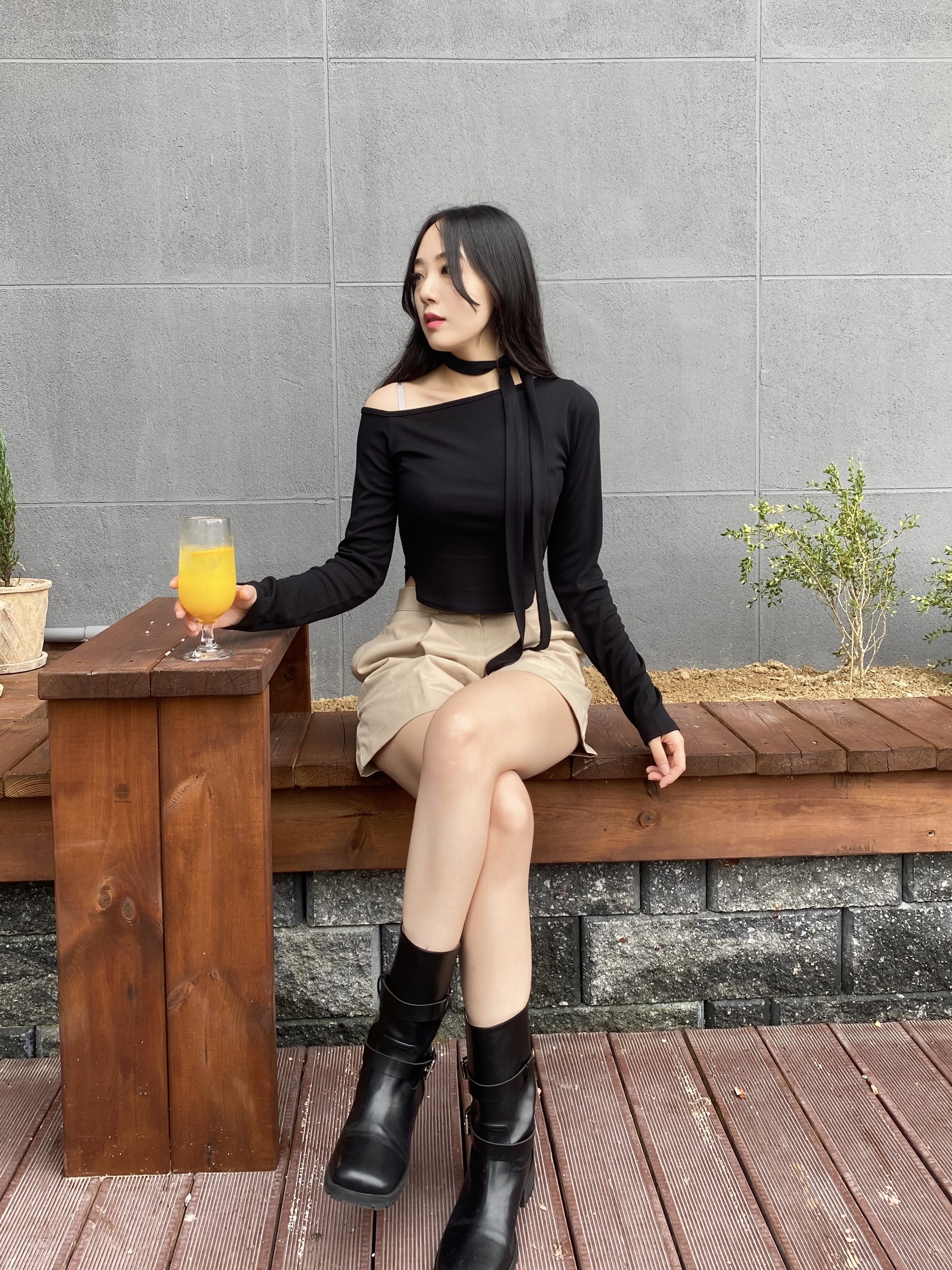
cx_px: 476
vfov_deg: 67.3
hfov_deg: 53.1
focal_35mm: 26
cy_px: 635
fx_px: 953
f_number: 1.8
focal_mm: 4.25
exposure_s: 1/147
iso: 32
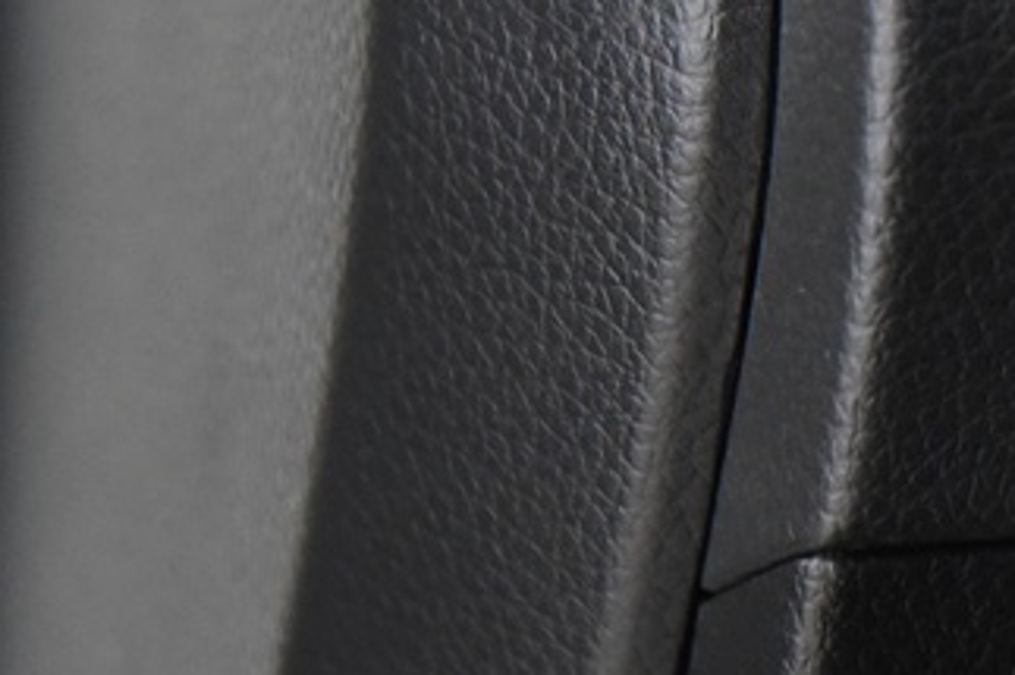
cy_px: 264
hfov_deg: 6.2
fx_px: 9186
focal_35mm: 326
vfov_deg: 4.2
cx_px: 1518
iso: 4000
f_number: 4
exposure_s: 1/20
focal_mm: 65
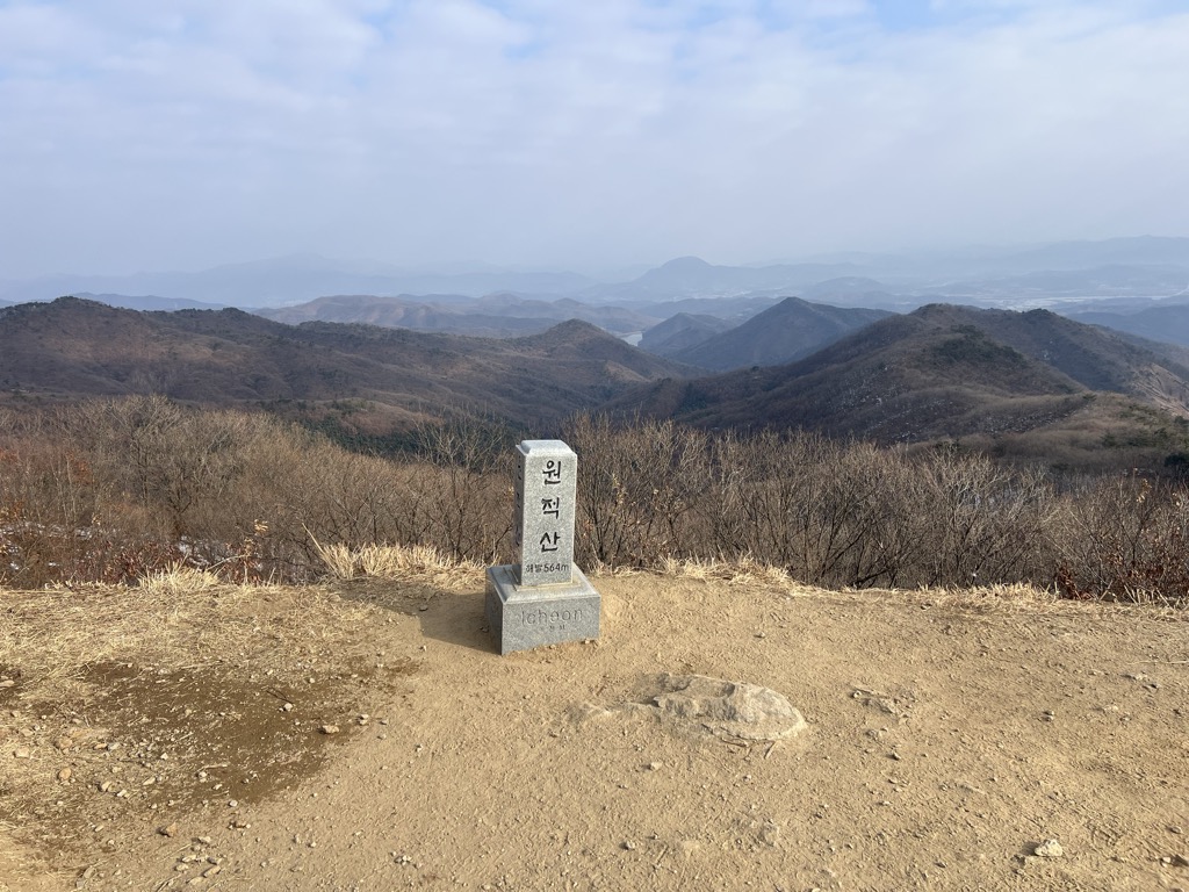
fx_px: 893
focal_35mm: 26
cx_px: 594
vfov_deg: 53.1
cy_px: 446
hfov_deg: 67.3
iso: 50
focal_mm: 5.7
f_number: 1.5
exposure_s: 1/3968
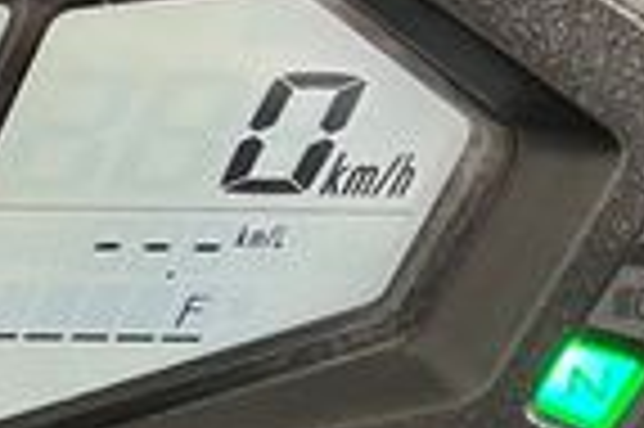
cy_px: 631
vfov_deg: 10.9
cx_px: -302
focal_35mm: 121
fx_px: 2162
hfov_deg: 15.7
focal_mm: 5.1
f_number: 1.6
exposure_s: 1/44
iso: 200
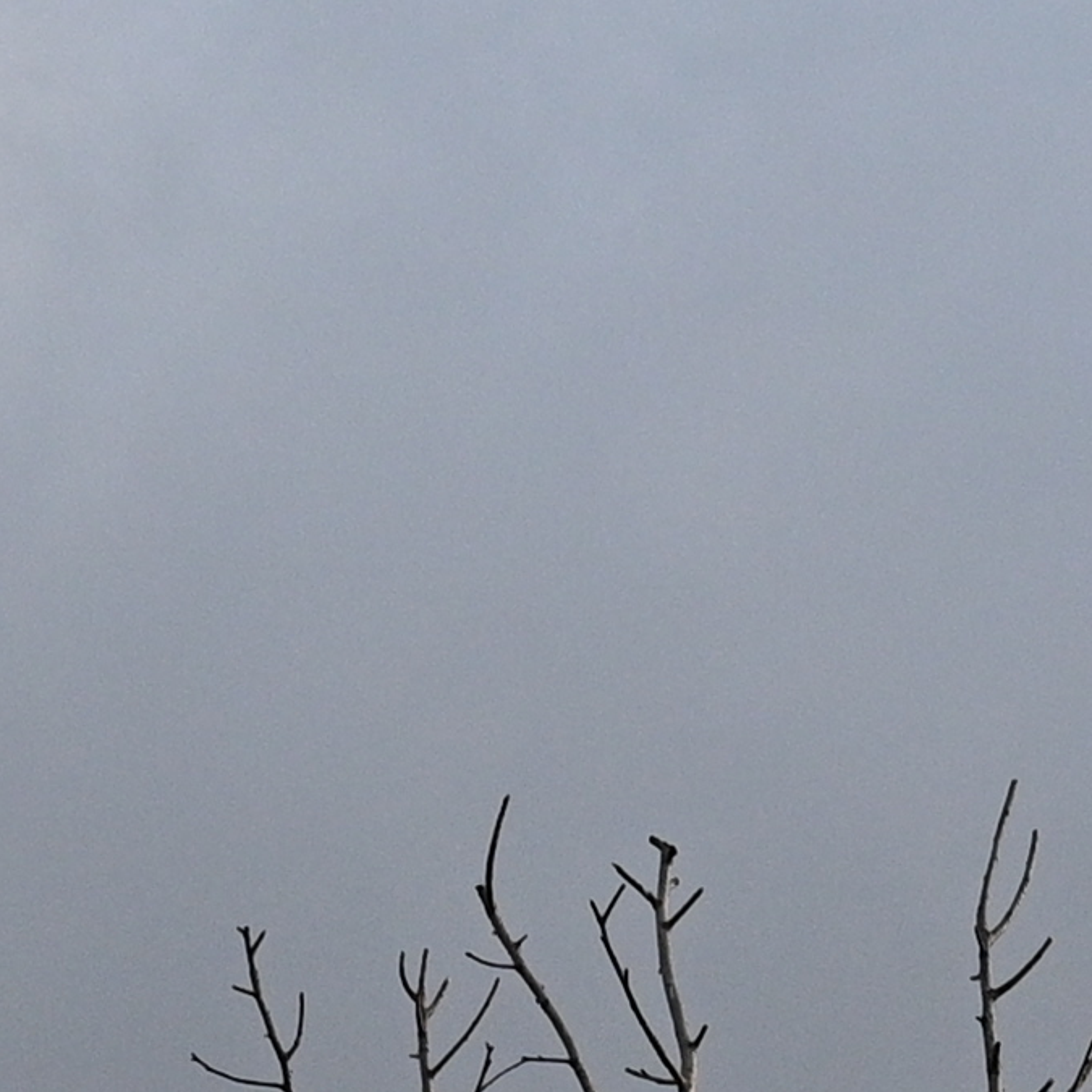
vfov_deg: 6.0
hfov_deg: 6.4
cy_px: 2880
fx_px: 9779
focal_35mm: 274
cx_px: 346
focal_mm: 36
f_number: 4
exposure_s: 1/100
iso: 720
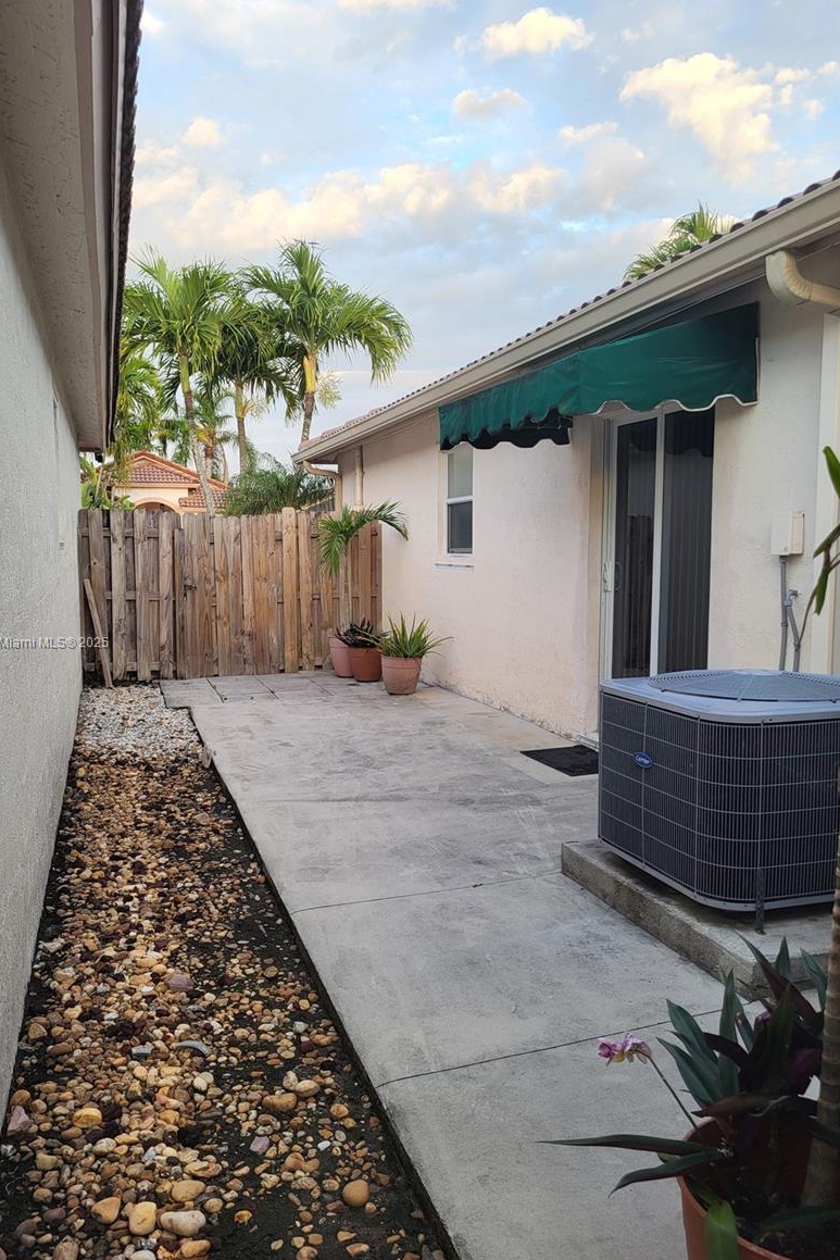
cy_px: 644
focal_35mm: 28
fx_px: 980
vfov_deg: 65.5
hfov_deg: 46.4
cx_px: 399
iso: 40
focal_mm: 5.4
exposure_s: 1/192
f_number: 1.8
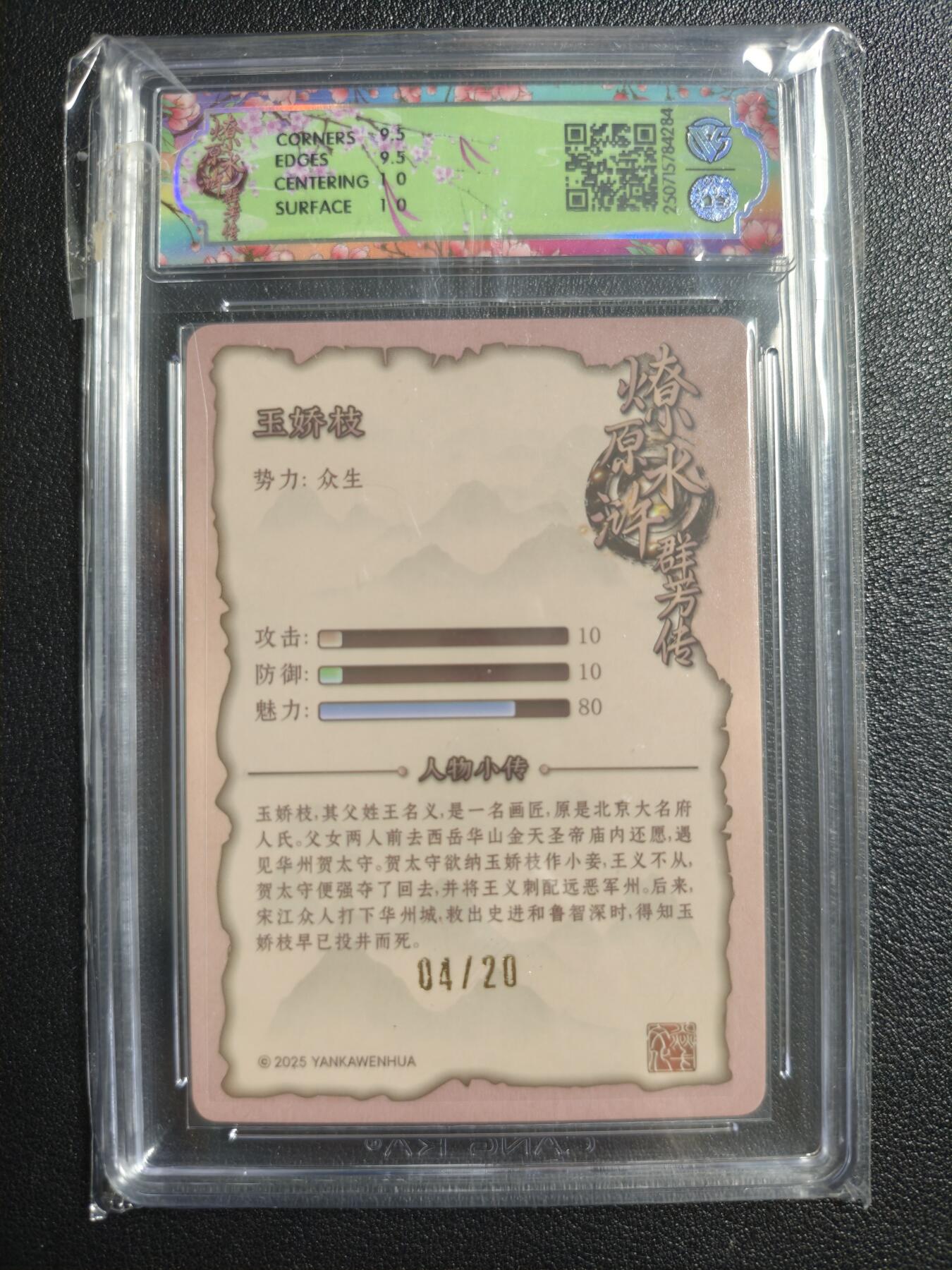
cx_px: 476
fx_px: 953
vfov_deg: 67.3
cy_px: 635
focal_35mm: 26
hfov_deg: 53.1
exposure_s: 1/50
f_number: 1.5
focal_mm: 4.94
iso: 400
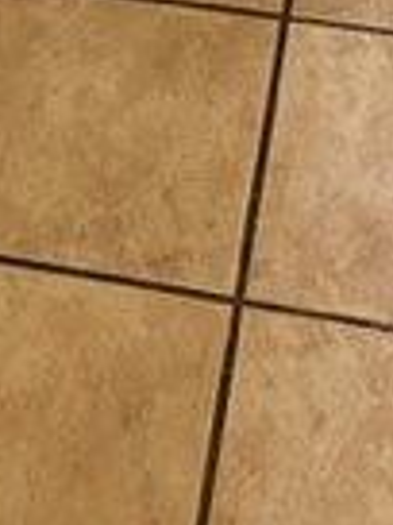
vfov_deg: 13.8
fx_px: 1847
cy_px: -517
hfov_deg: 12.0
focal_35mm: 122
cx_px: 27
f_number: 1.6
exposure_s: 1/60
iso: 250
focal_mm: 5.1
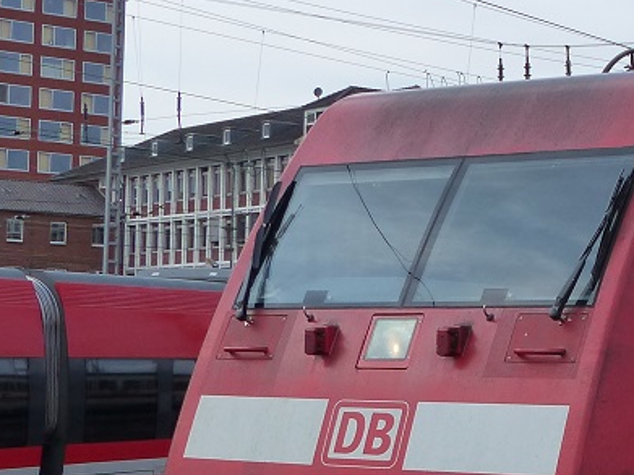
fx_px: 1684
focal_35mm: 92
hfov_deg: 20.2
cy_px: 274
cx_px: 733
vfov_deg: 16.0
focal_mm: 5.5
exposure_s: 1/800
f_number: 4
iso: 160
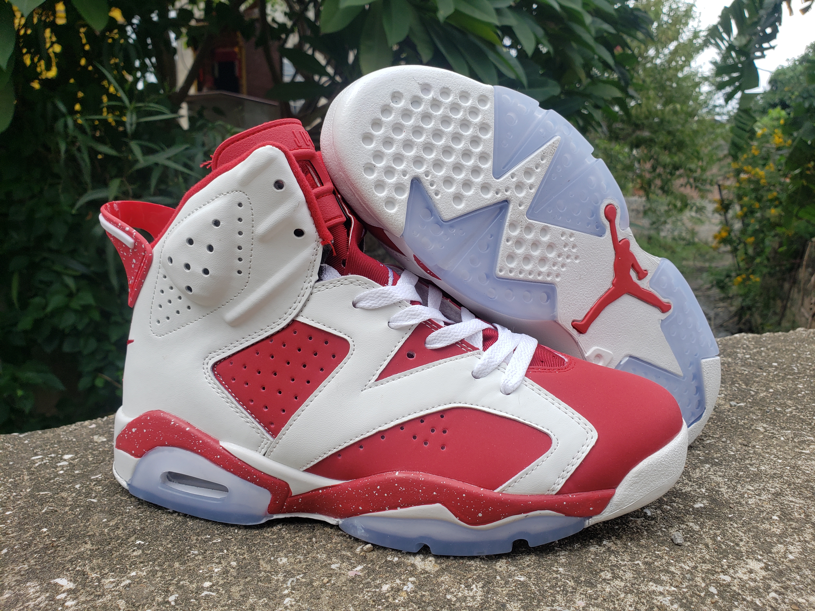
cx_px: 408
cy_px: 306
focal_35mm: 26
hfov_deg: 67.3
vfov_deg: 53.1
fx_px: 612
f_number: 2.4
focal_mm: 4.3
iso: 50
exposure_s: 1/108
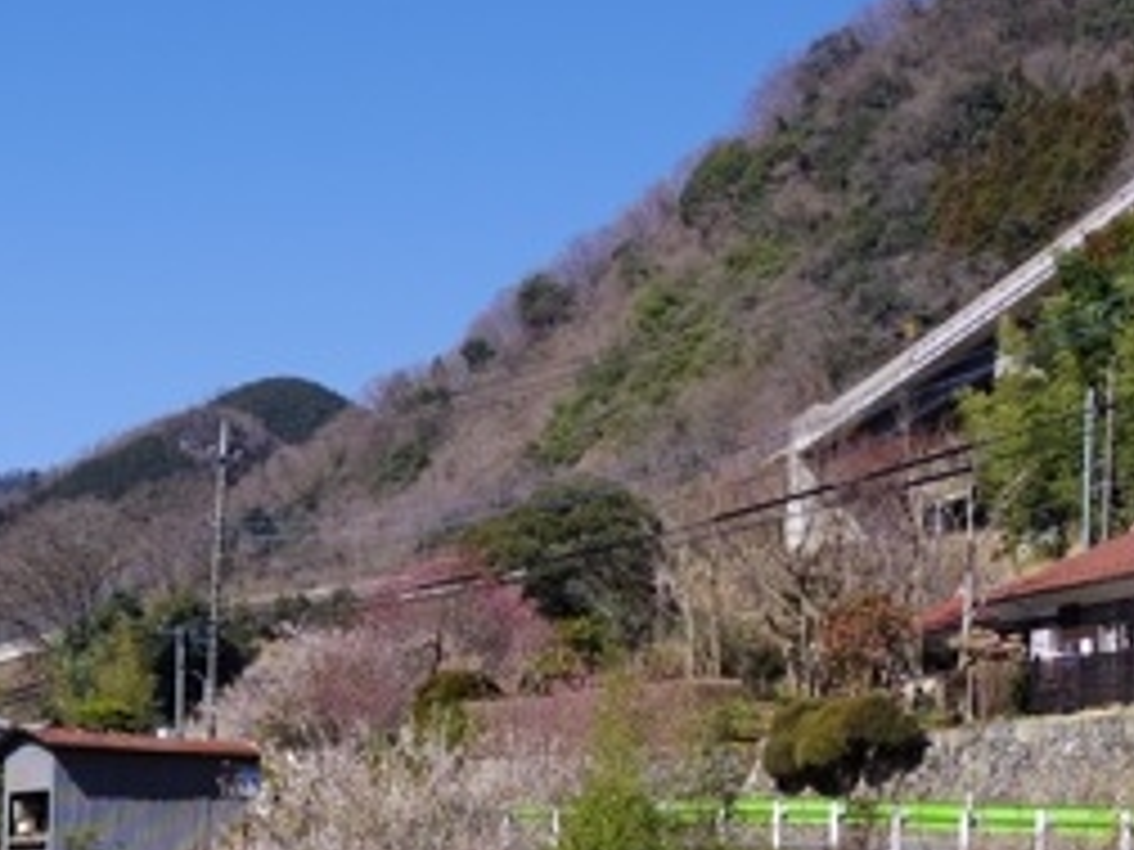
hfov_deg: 21.8
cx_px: 243
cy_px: 956
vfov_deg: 16.1
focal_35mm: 89
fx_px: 2916
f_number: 4
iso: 100
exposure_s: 1/640
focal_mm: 7.5
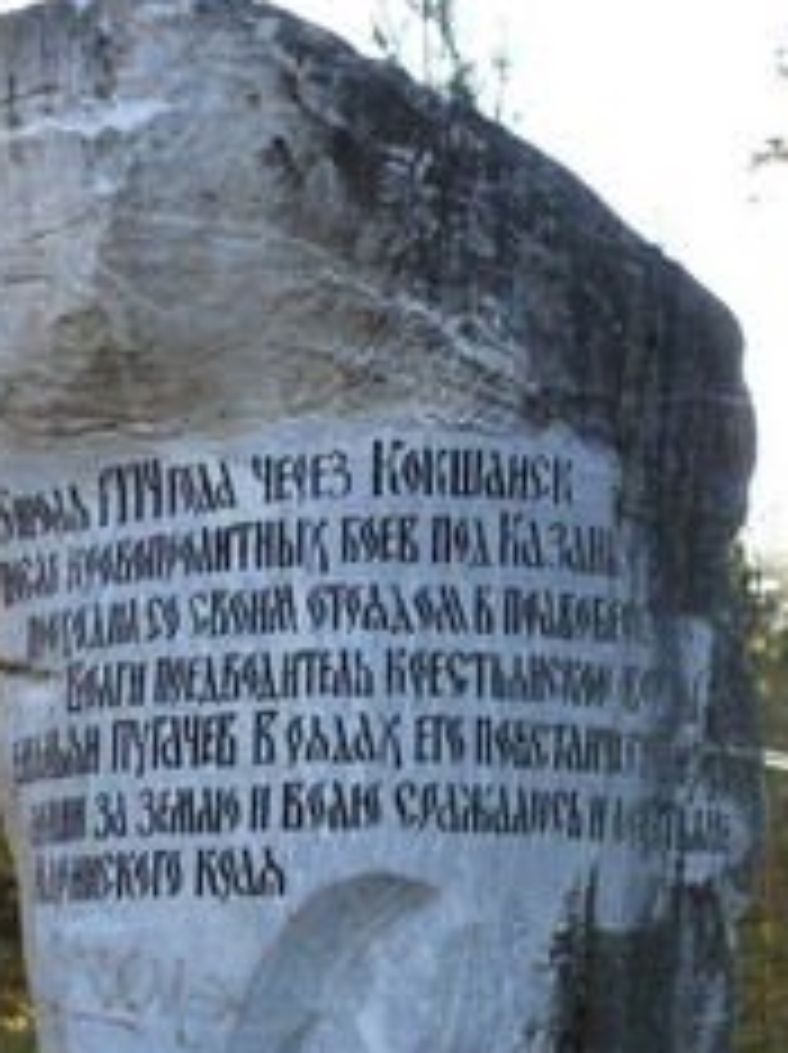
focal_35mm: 64
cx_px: 261
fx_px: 1946
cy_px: 839
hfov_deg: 22.8
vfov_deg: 29.6
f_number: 3.2
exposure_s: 1/100
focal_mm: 7.4
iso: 100
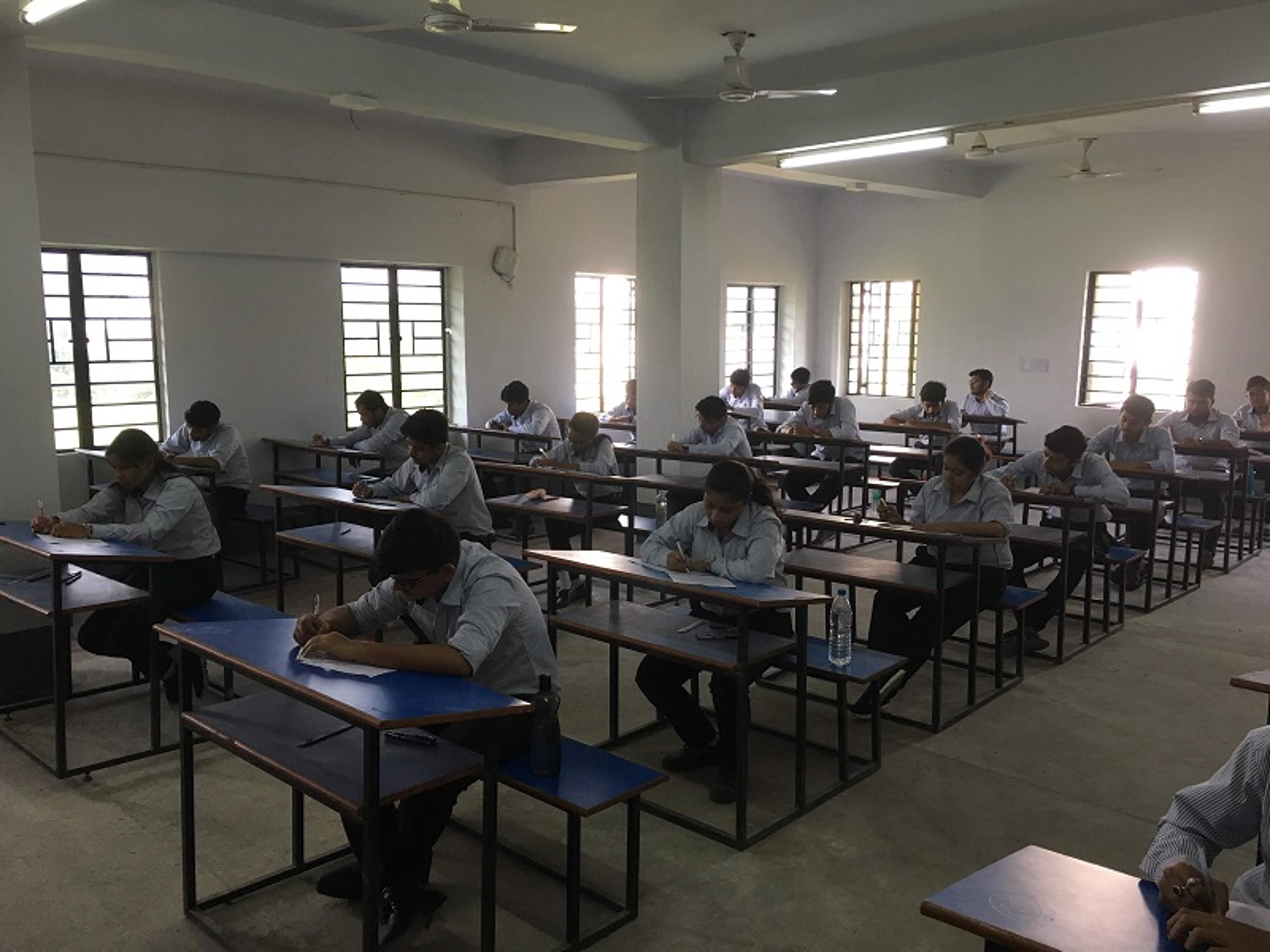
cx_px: 635
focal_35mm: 29
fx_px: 1064
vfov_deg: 48.2
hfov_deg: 61.7
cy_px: 476
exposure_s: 1/33
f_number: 2.2
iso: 64
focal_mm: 4.15
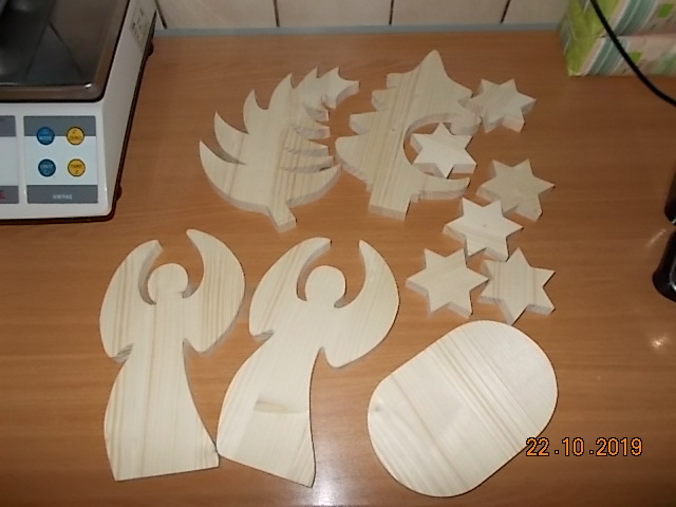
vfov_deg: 53.1
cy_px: 254
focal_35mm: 26
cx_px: 338
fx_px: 508
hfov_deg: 67.3
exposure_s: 1/25
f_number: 3.2
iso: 200
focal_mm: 4.6
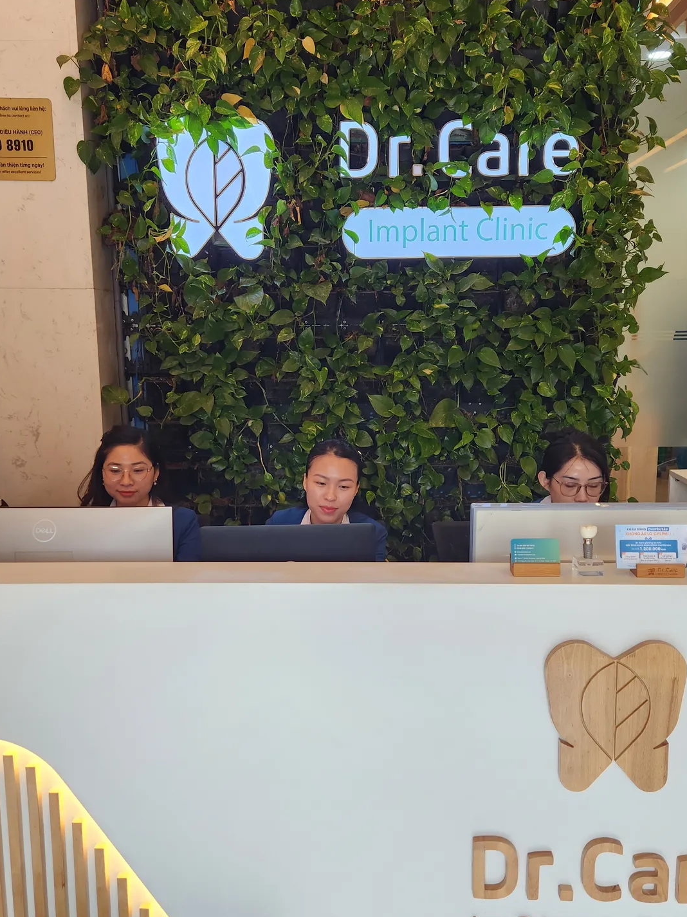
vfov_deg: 58.4
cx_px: 352
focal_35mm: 31
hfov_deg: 45.4
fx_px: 821
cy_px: 460
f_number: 1.8
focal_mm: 5.4
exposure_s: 1/180
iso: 125
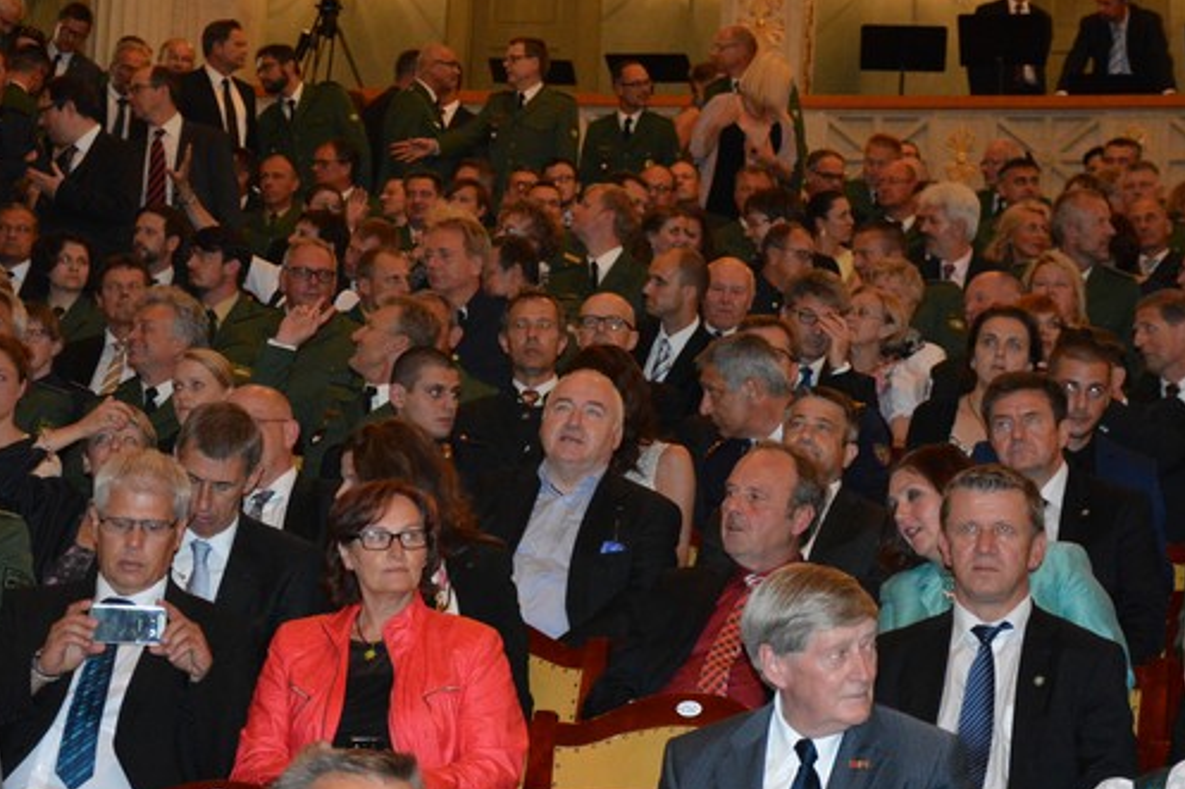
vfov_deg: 11.8
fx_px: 3817
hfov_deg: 17.6
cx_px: 594
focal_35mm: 116
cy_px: 311
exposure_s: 1/60
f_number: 4.8
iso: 3200
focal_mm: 48
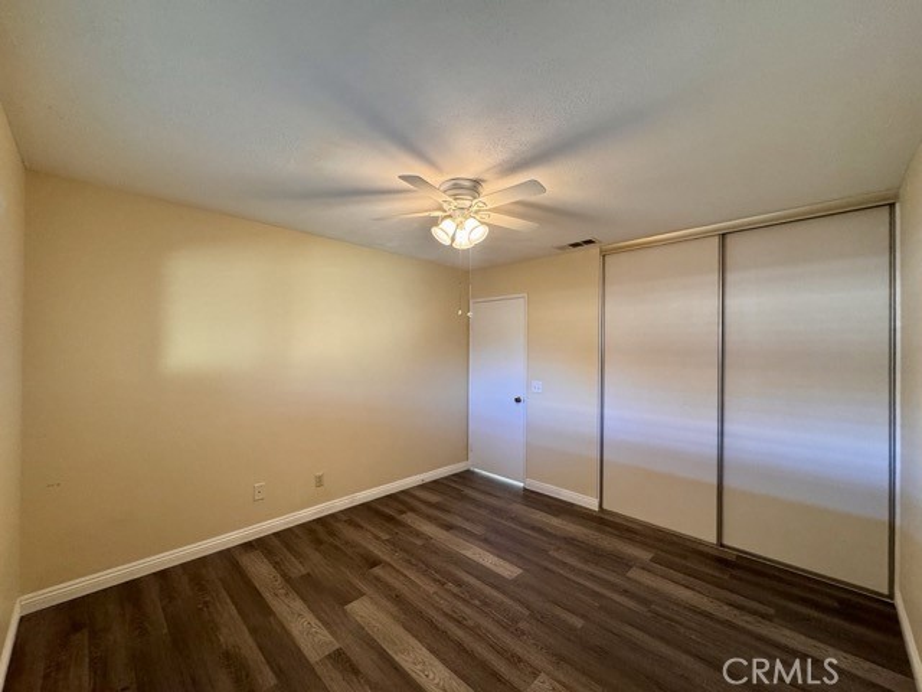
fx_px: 373
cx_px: 461
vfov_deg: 85.7
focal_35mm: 14
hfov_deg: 102.1
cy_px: 346
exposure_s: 1/60
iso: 400
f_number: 2.2
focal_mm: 2.22
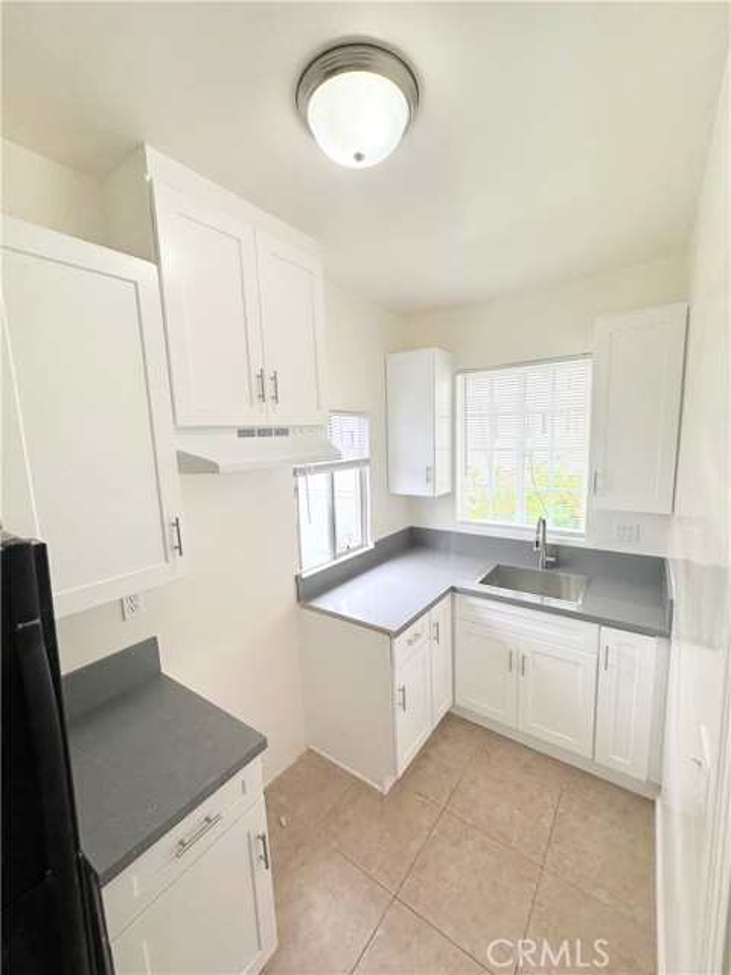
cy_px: 488
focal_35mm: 14
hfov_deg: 85.7
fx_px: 394
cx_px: 366
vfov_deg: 102.1
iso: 40
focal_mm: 2.22
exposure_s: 1/153
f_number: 2.2
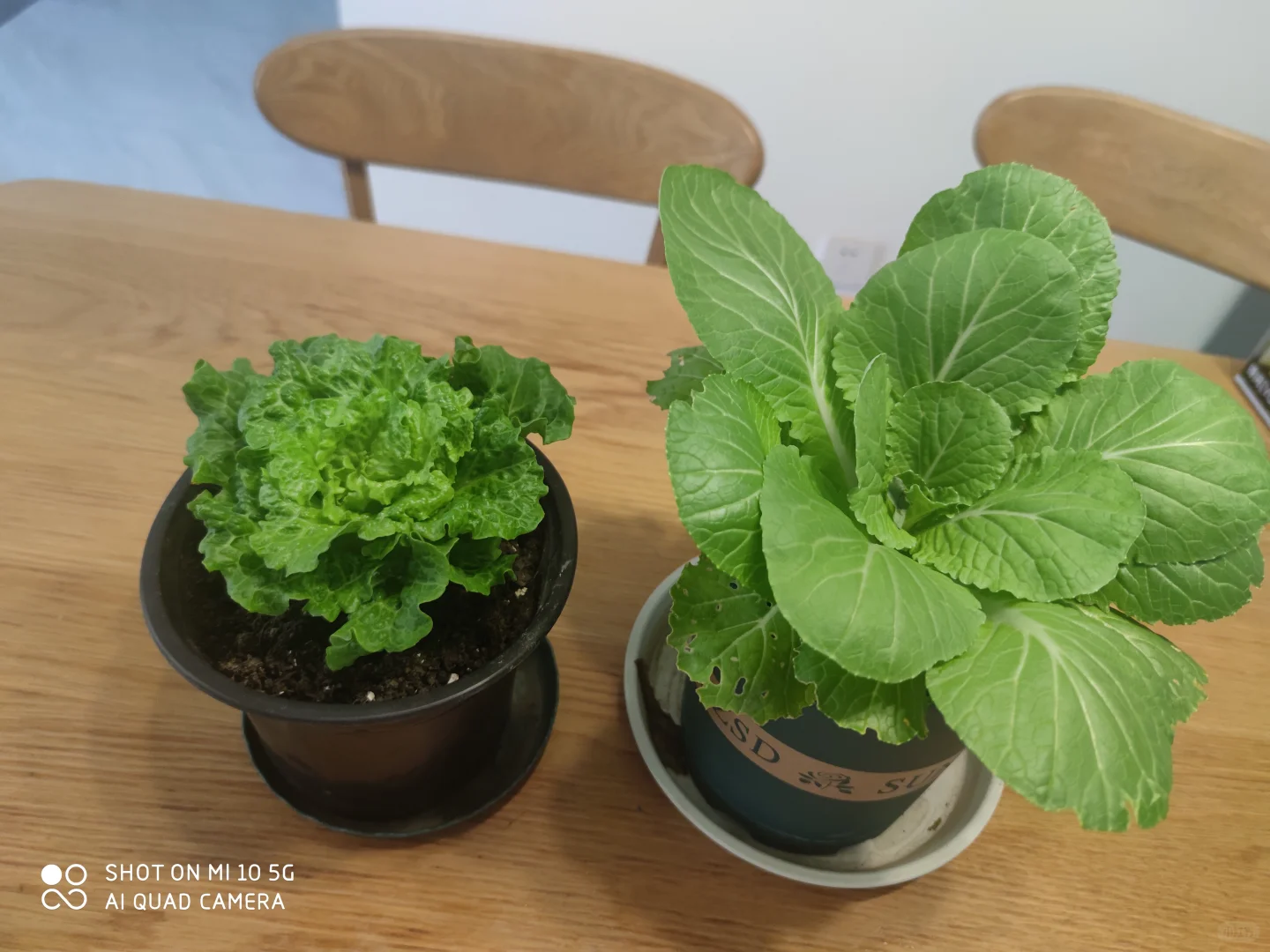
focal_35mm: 24
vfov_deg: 56.8
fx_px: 881
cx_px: 635
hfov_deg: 71.6
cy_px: 476
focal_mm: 6.72
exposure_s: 1/50
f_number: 1.69
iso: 348
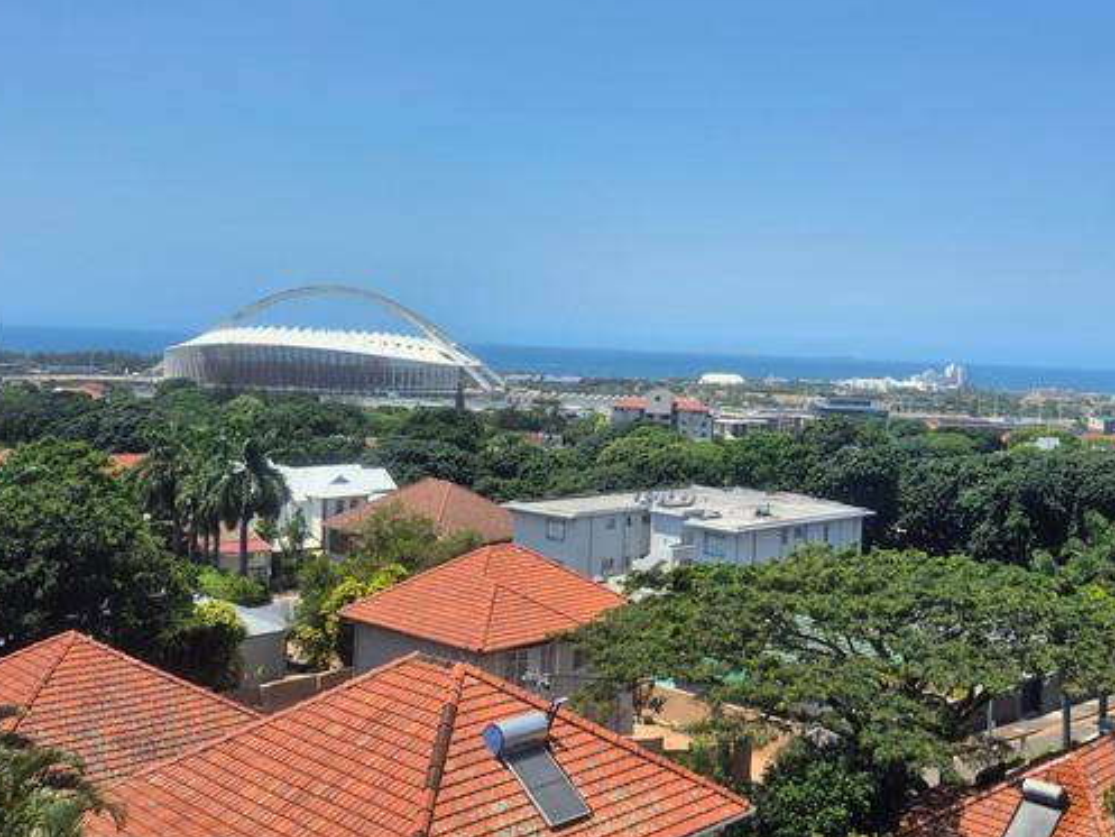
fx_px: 1192
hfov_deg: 49.1
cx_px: 758
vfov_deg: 38.6
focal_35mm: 37
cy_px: 368
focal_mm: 5.4
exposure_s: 1/1908
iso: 25
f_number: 1.8
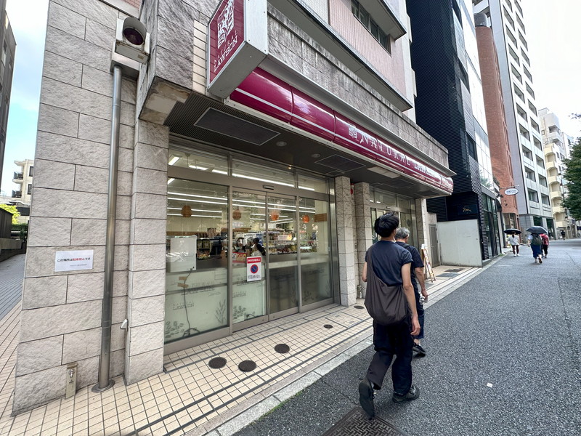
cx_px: 290
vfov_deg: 85.7
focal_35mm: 14
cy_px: 218
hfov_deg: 102.1
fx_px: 235
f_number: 2.2
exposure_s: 1/99
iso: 40
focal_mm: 2.22
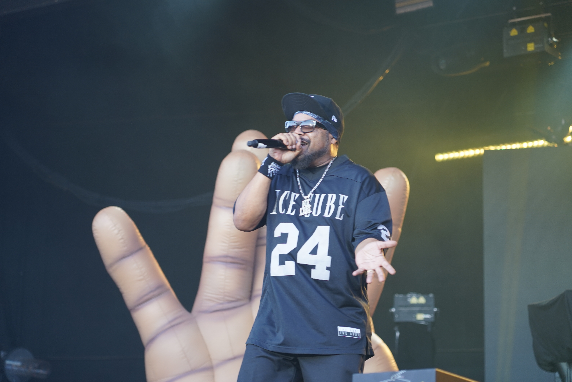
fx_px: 1668
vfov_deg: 13.0
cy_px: 191
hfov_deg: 19.5
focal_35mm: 105
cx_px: 286
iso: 500
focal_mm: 105
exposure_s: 1/160
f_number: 4
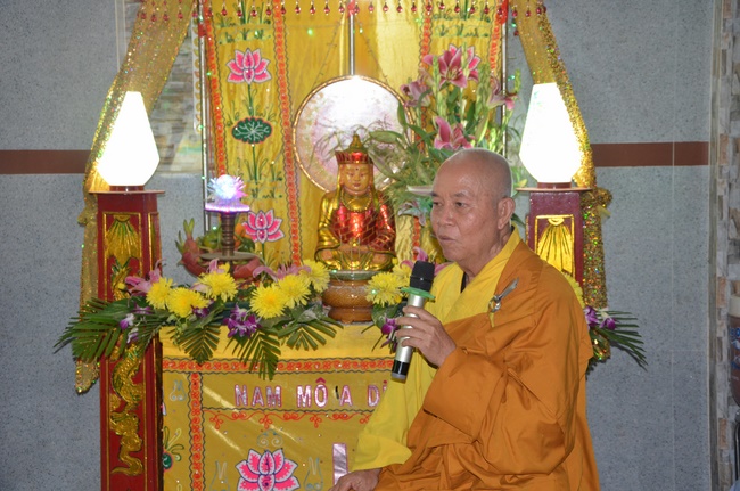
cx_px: 370
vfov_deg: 21.5
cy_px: 246
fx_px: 1293
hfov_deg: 31.9
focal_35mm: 63
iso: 640
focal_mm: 42
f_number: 4.8
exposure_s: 1/60
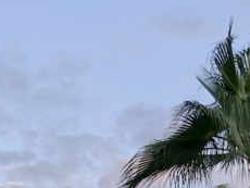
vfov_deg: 9.0
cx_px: -113
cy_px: 371
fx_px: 1121
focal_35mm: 155
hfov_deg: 12.2
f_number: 3.2
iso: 125
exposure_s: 1/80
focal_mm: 13.34
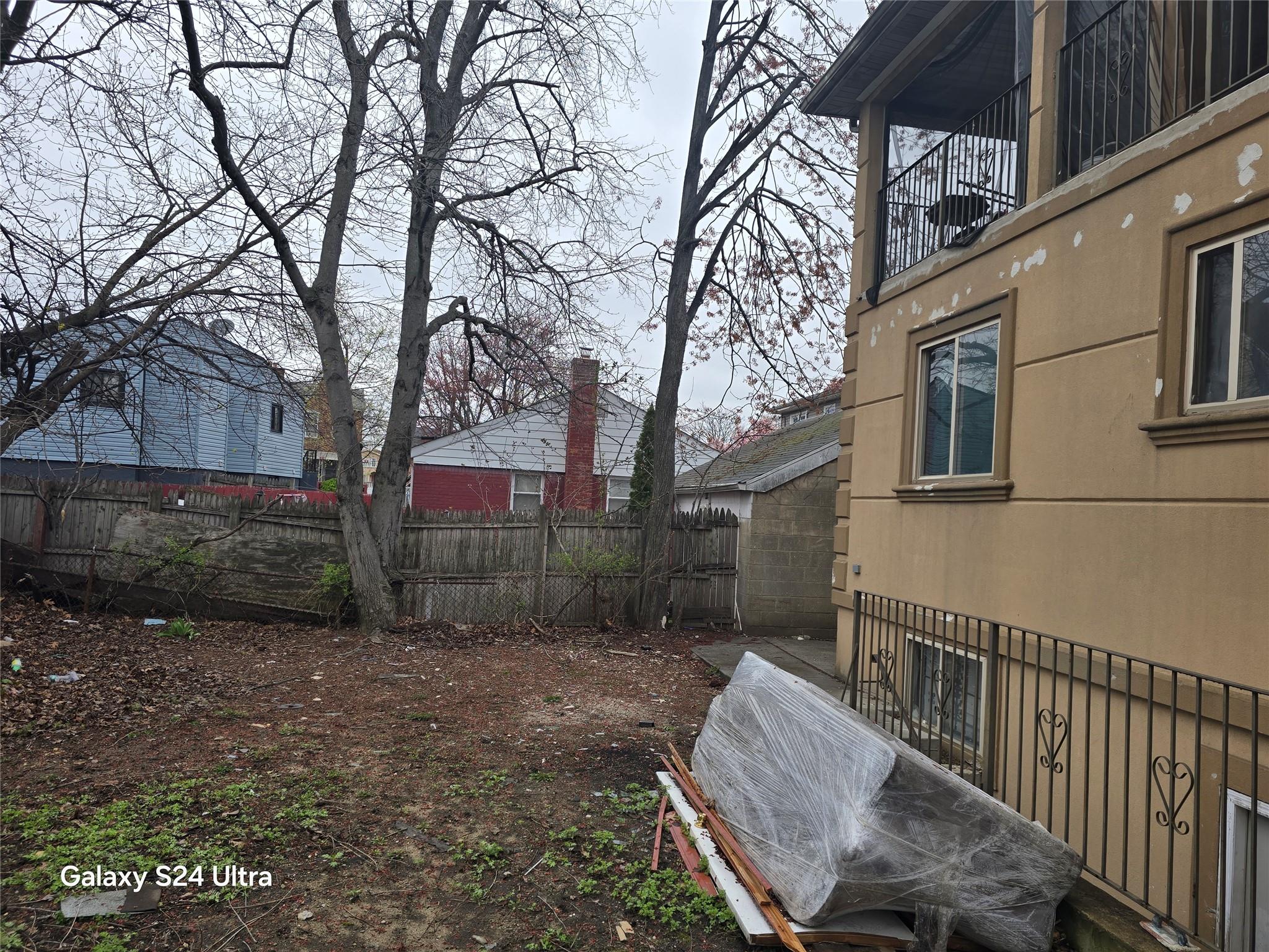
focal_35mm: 23
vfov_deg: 58.9
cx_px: 634
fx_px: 843
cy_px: 476
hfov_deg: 73.9
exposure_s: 1/180
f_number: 1.7
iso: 12
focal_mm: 6.3
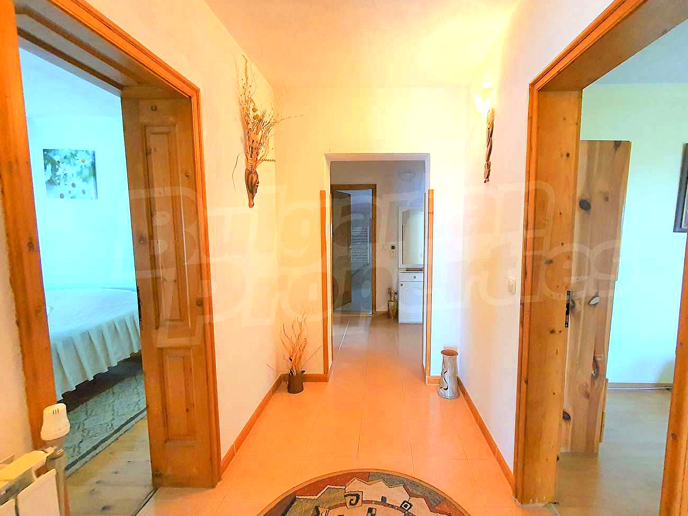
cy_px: 259
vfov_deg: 81.7
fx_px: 298
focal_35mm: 15
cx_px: 376
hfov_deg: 97.9
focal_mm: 1.8
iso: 500
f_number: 2.2
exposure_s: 1/33
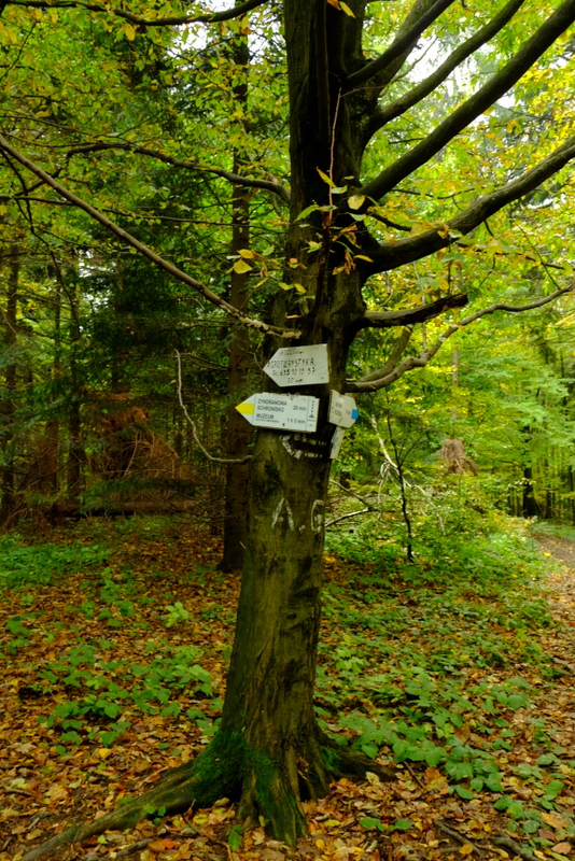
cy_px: 430
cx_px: 288
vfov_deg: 63.6
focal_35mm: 29
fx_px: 694
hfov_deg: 45.0
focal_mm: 19.6
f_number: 3.6
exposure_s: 1/13
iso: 200
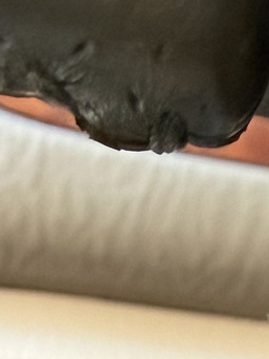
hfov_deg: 9.8
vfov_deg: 11.4
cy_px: 882
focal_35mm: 141
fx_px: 1462
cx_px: 524
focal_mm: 2.22
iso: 320
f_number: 2.2
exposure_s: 1/61
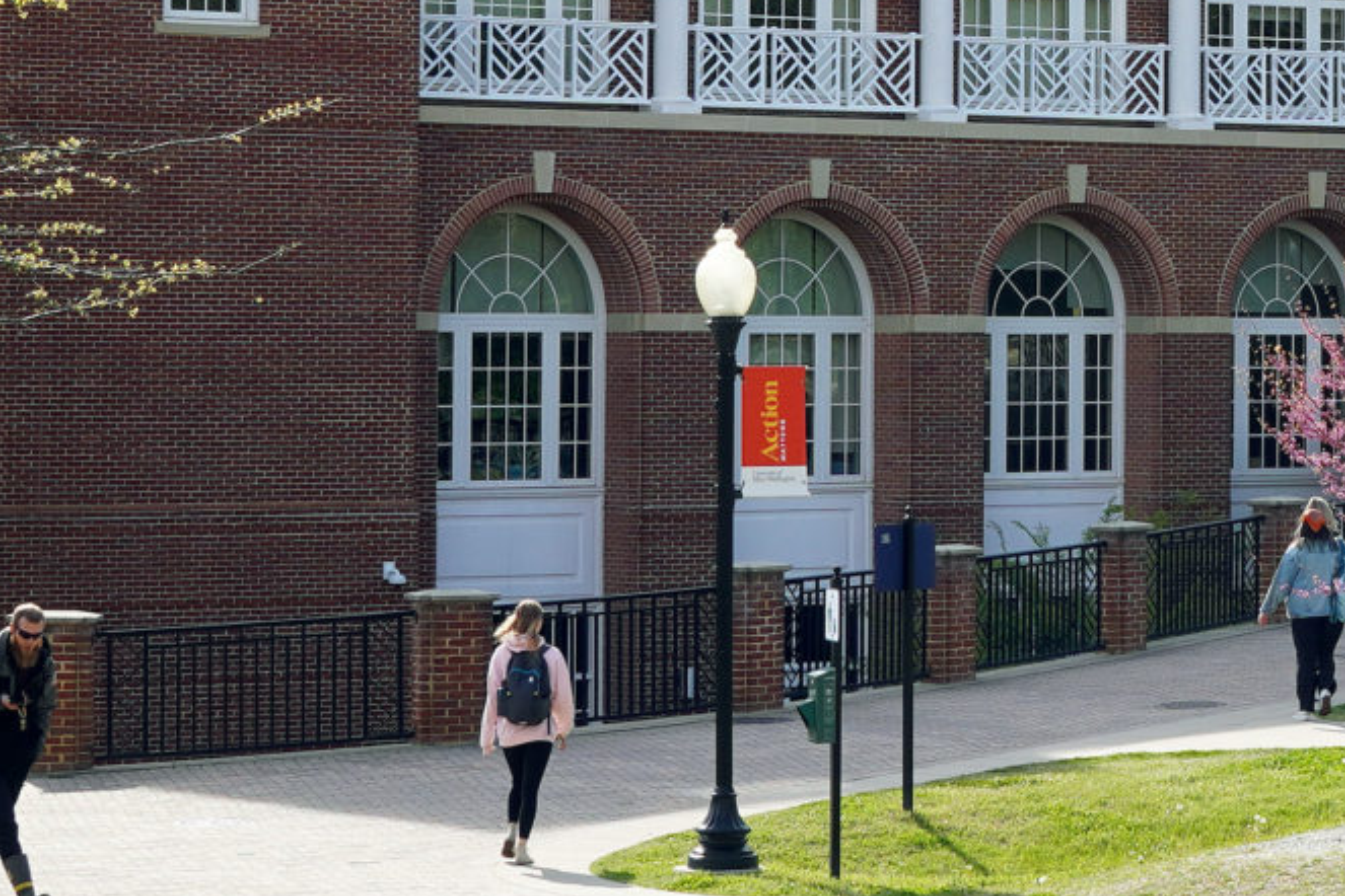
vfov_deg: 9.7
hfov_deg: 14.5
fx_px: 5193
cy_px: -198
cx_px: 1390
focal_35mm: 139
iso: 100
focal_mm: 24
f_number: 8
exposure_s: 1/125
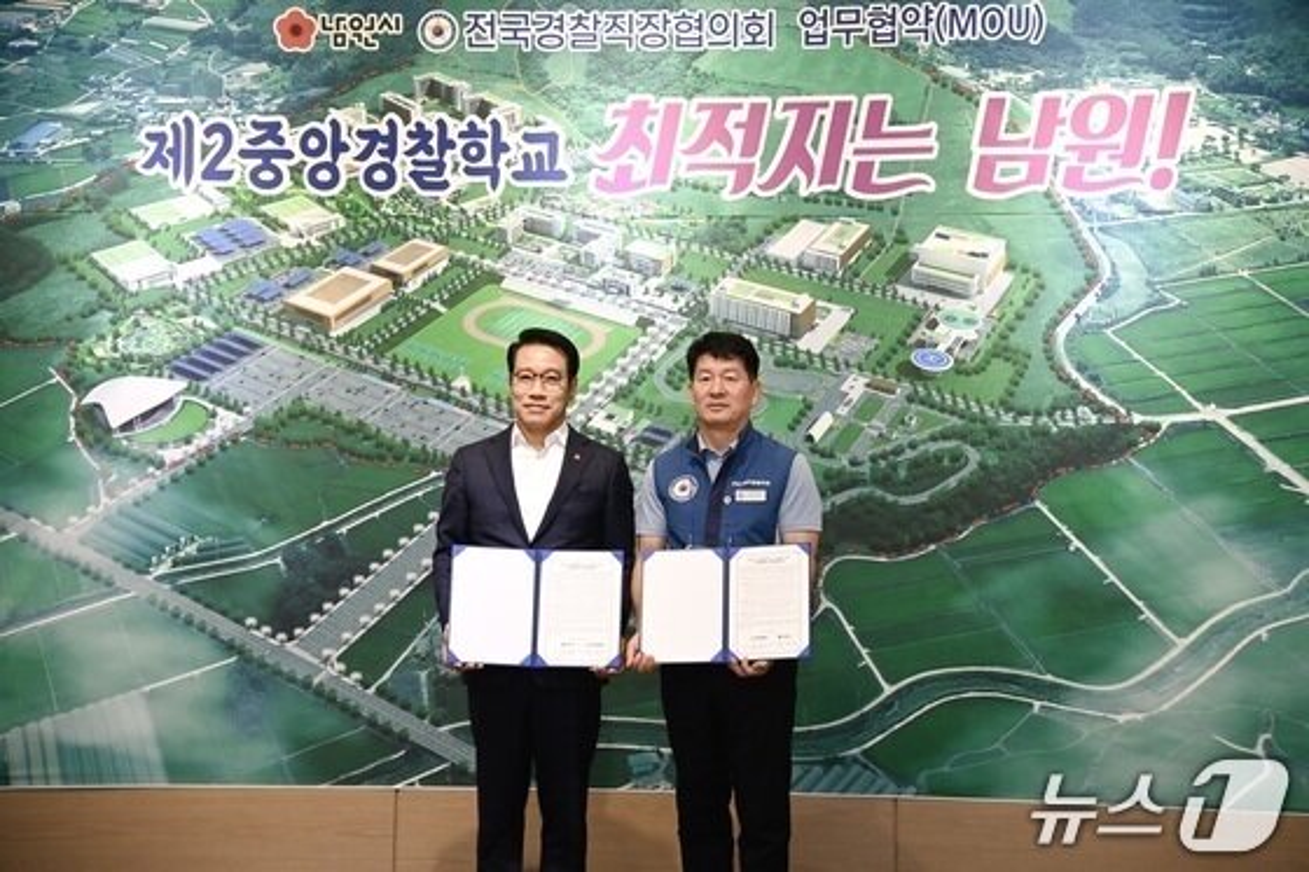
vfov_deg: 20.9
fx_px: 2363
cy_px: 436
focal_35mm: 65
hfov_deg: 31.0
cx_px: 654
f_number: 4
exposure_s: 1/200
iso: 1600
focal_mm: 65
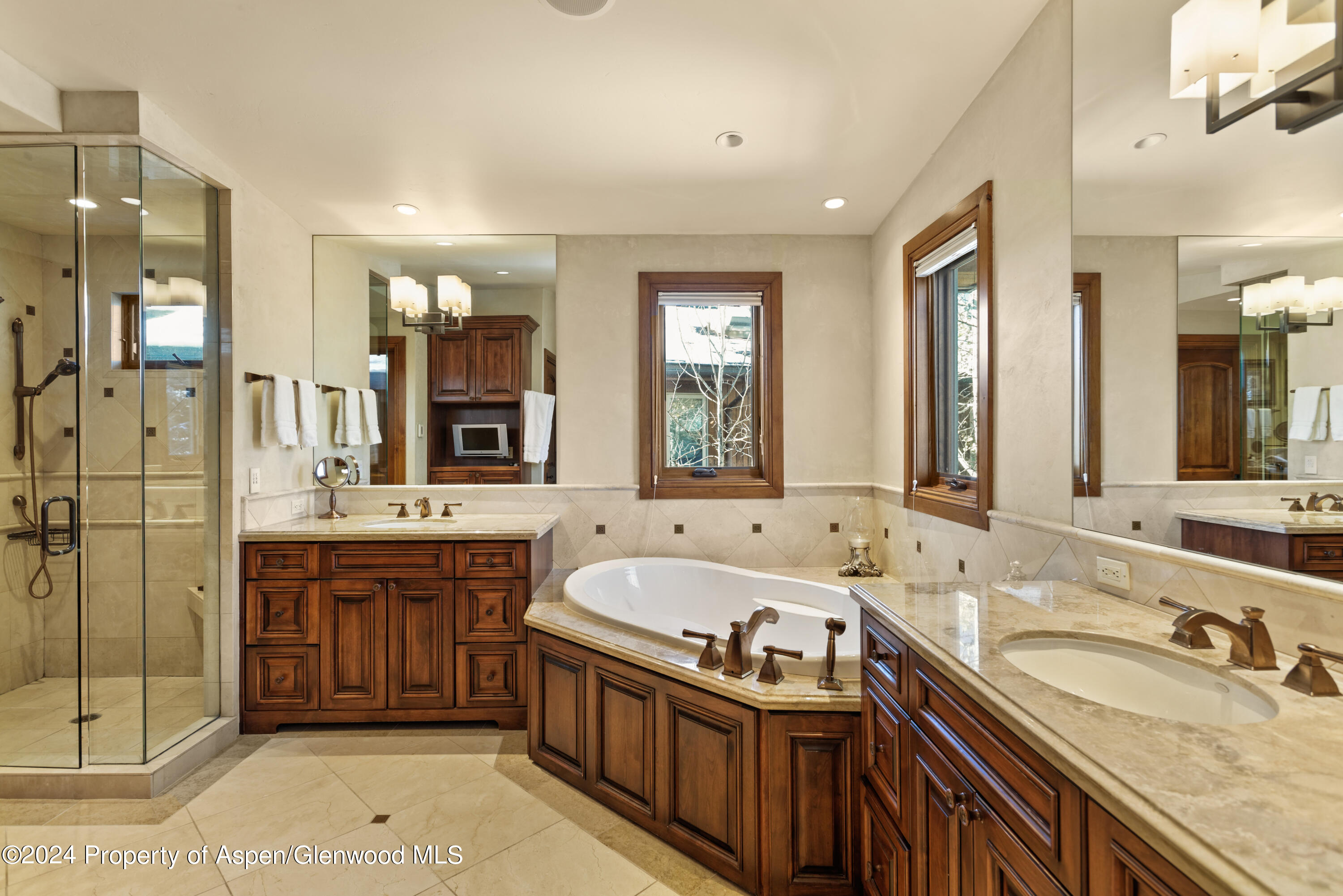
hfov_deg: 93.3
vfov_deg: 70.5
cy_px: 448
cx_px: 672
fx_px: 634
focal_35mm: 17
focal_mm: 17
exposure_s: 1/1.67
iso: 200
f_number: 7.1
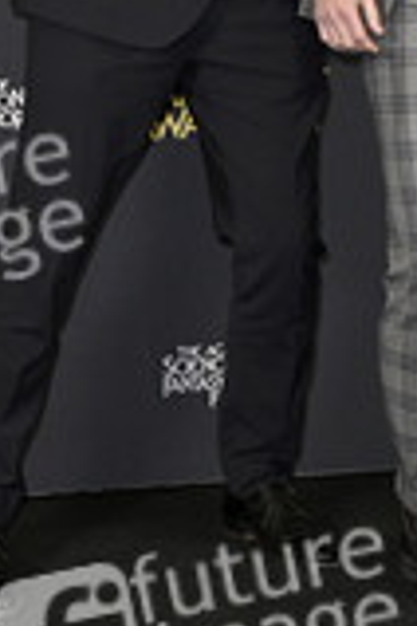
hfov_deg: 13.2
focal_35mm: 103
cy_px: 31
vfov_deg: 19.4
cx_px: 311
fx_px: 1789
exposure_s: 1/320
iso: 2000
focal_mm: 41
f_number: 5.6
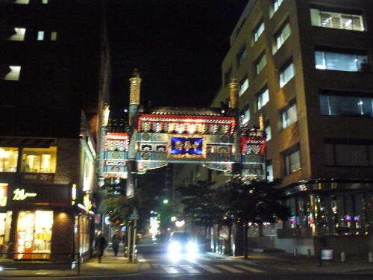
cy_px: 140
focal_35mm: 36
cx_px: 186
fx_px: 388
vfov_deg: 39.7
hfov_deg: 51.4
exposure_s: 1/10
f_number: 2.8
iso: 800
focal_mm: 6
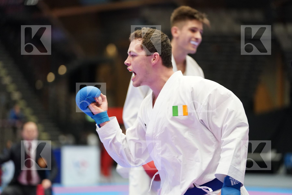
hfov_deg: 14.4
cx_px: 146
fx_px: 1152
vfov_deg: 9.7
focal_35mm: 142
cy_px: 98
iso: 5000
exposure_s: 1/1000
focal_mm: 142
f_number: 2.8
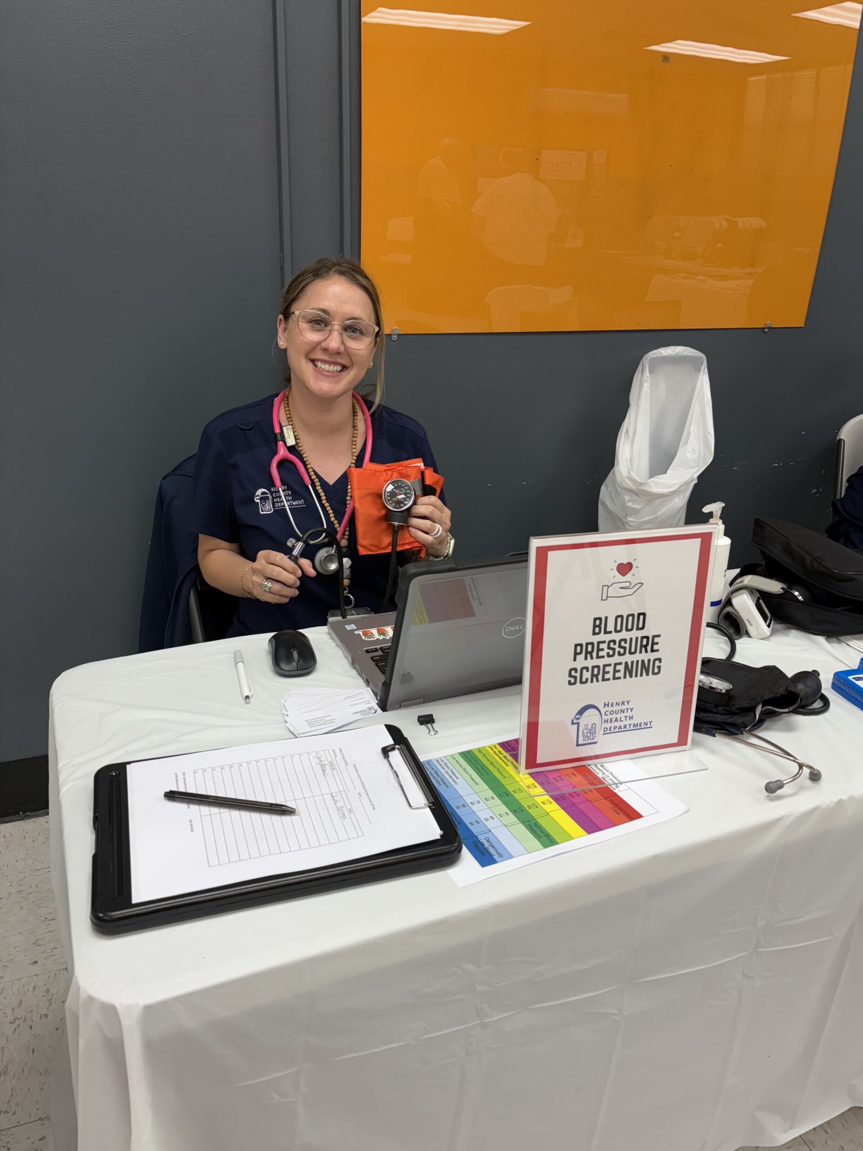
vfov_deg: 65.3
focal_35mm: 27
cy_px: 563
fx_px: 897
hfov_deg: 51.3
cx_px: 447
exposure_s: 1/120
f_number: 1.6
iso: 80
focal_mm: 5.96
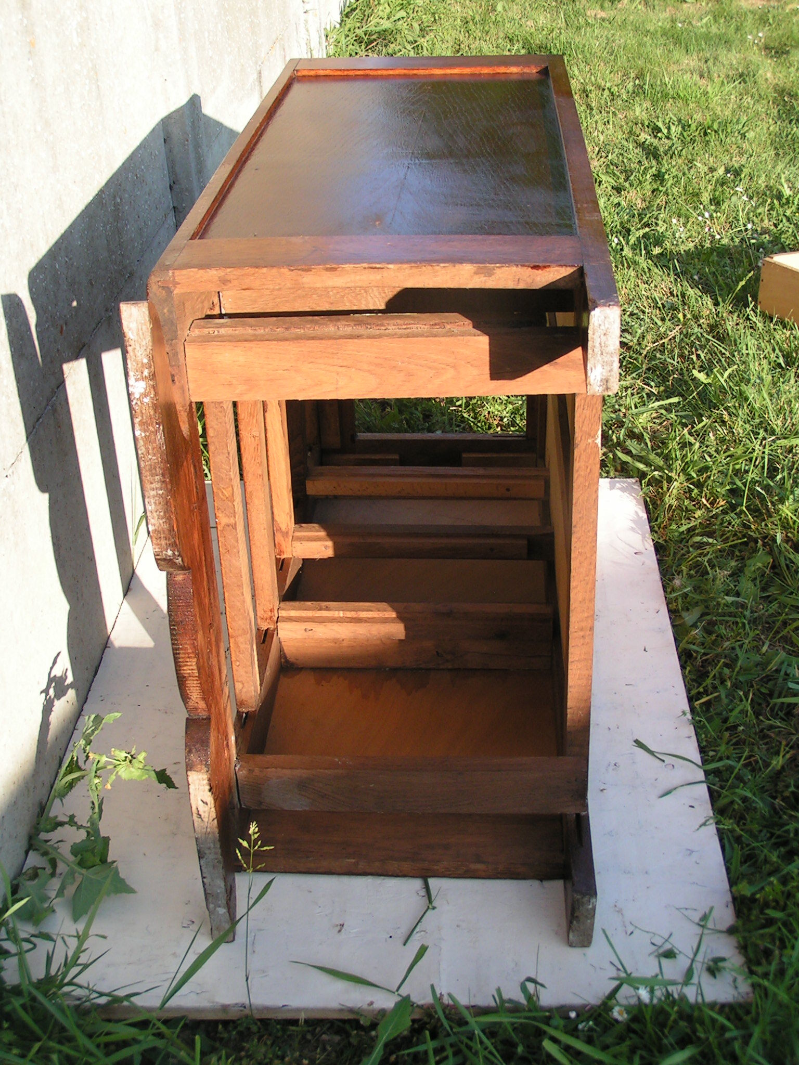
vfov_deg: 42.1
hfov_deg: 32.2
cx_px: 400
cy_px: 532
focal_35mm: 45
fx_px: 1385
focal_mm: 6.9
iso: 50
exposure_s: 1/125
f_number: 4.5
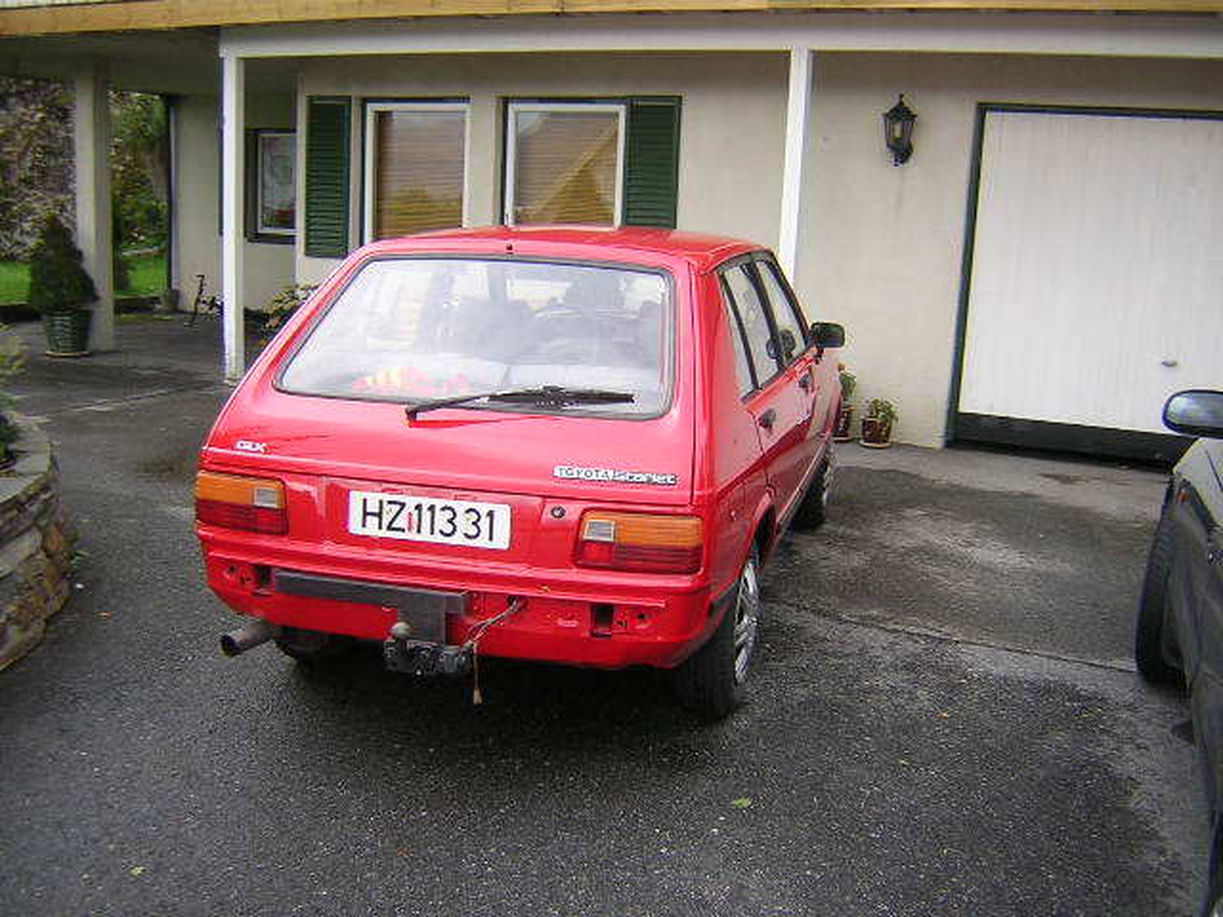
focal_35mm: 36
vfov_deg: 39.7
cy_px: 458
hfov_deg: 51.4
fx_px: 1272
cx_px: 612
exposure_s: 1/103
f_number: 2.6
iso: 100
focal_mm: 4.7
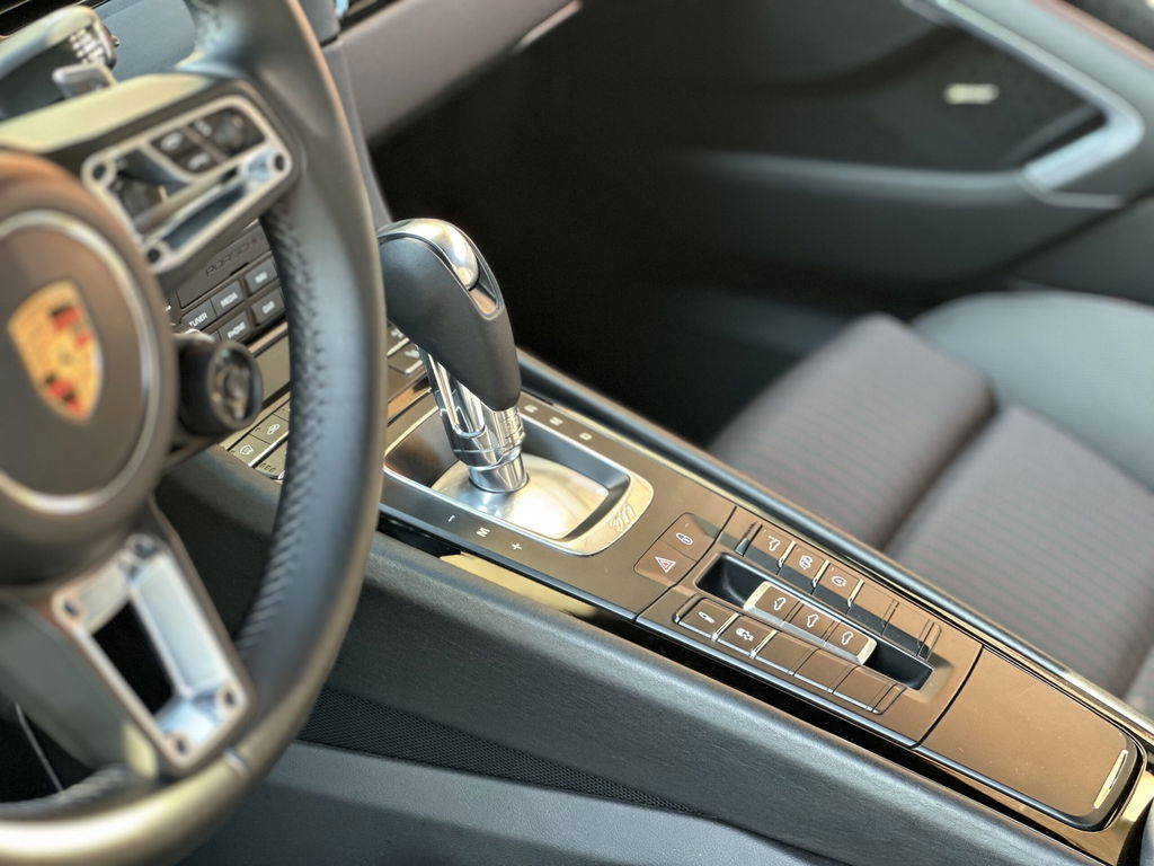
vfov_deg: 19.1
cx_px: 577
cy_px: 433
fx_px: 2567
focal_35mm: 77
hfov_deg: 25.3
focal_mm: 9
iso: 200
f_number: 2.8
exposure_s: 1/40
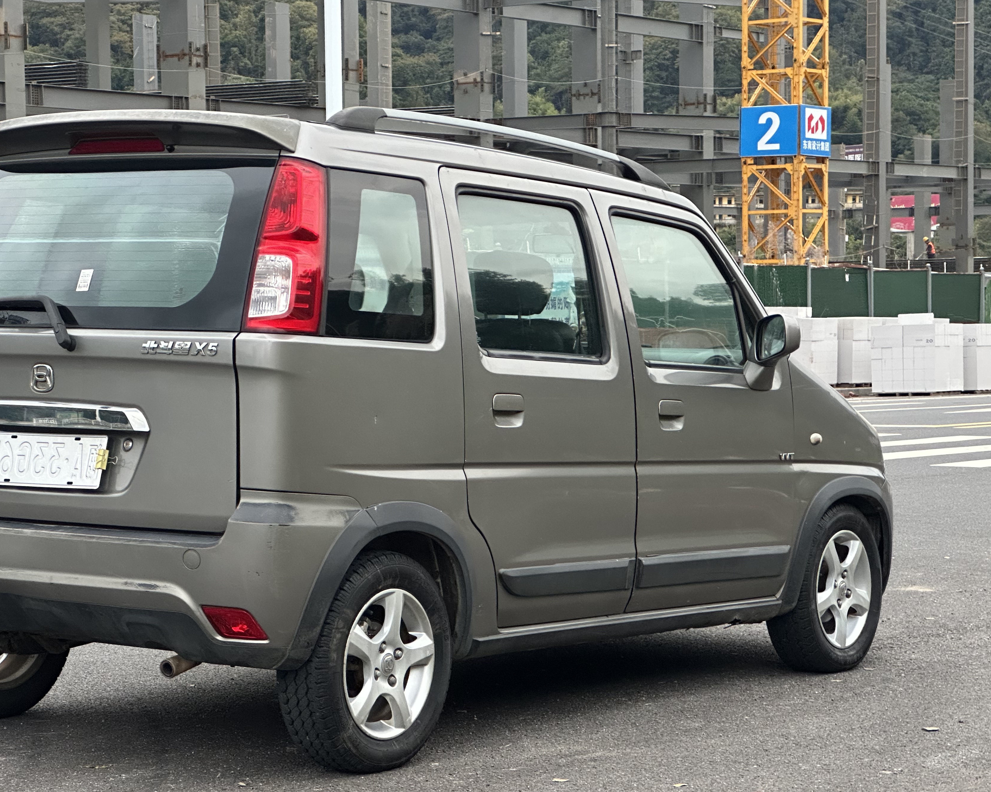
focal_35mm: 91
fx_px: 2669
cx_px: 416
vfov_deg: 16.9
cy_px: 400
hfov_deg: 21.0
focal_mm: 9
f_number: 2.8
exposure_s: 1/60
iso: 320
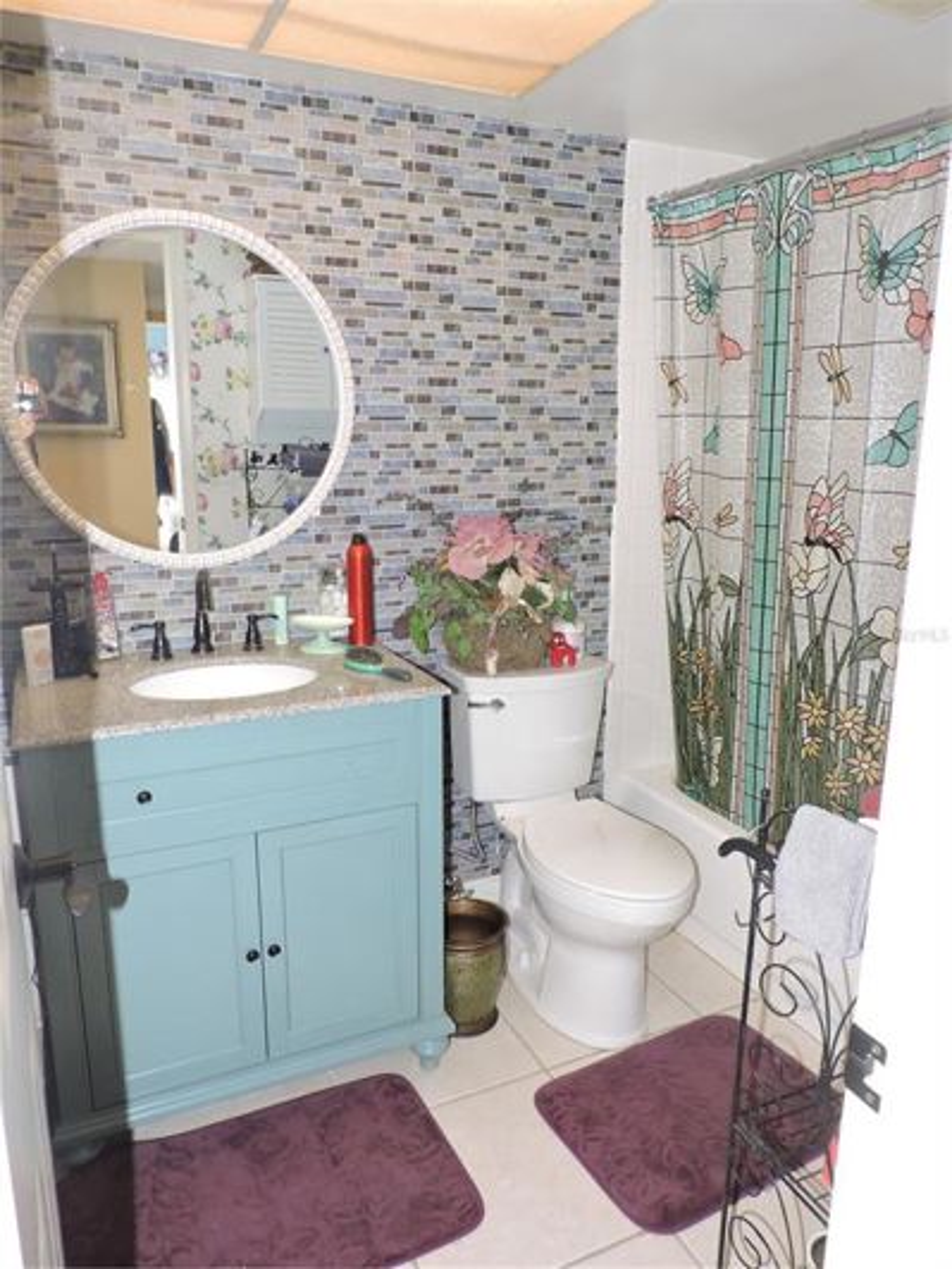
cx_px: 476
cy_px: 634
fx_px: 880
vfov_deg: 71.6
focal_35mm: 24
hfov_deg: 56.8
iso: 200
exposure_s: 1/30
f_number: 3
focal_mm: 4.3
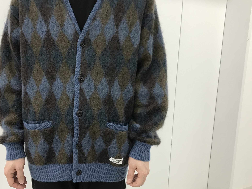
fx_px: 269
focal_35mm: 37
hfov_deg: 49.9
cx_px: 103
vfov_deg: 38.6
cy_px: 85
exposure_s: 1/20
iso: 40
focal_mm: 3.99
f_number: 1.8
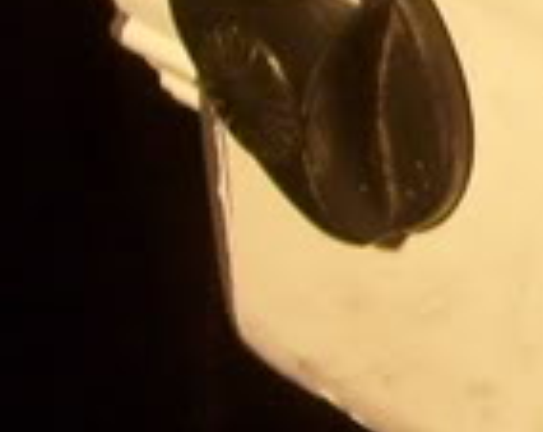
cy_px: -84
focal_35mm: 247
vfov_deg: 6.2
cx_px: 1185
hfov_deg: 7.4
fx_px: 3961
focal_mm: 5.8
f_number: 2.8
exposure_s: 1/45
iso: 80
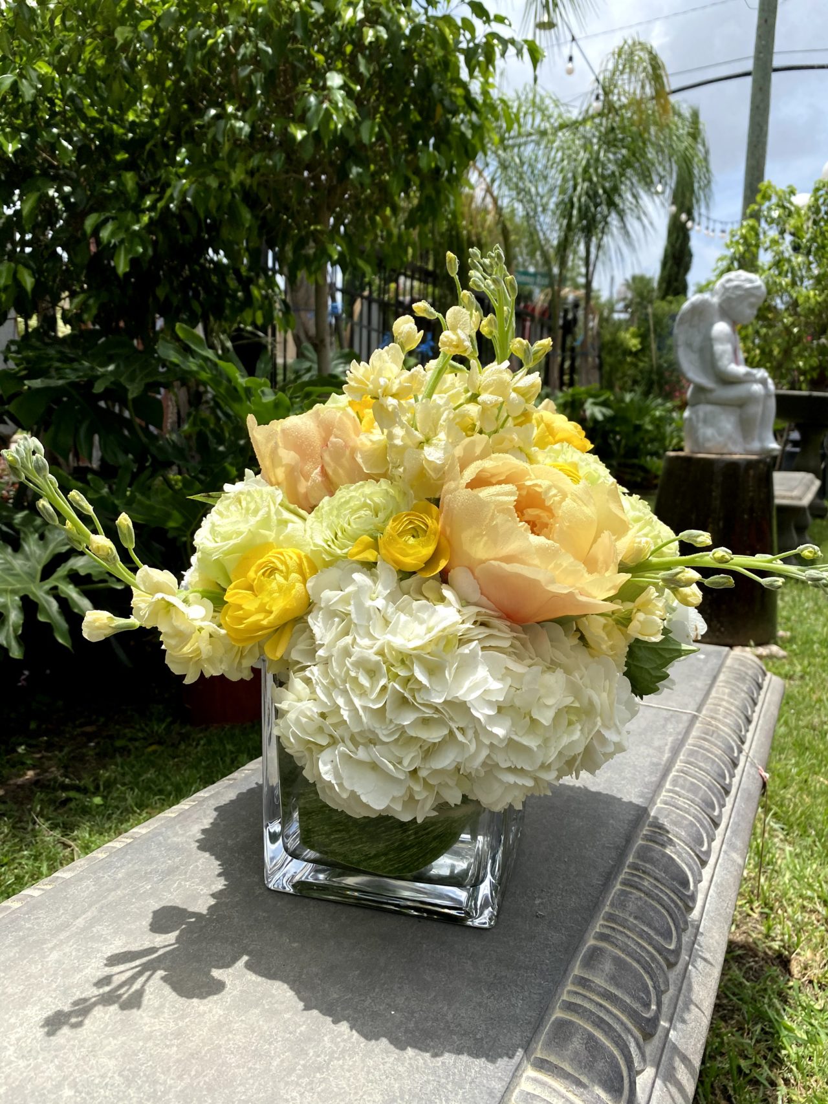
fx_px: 829
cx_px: 414
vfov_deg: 67.3
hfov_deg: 53.1
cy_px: 552
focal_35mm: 26
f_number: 1.8
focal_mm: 4.25
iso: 32
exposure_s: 1/3205
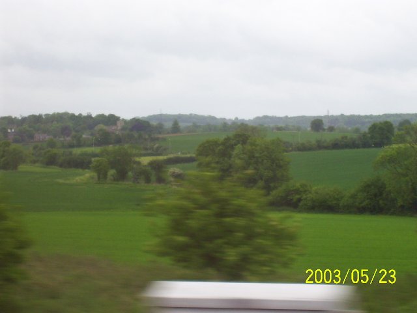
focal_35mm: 108
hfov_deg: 18.2
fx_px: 1301
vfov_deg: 13.7
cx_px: 208
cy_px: 156
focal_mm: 16.61
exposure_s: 1/139
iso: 100
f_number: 4.72
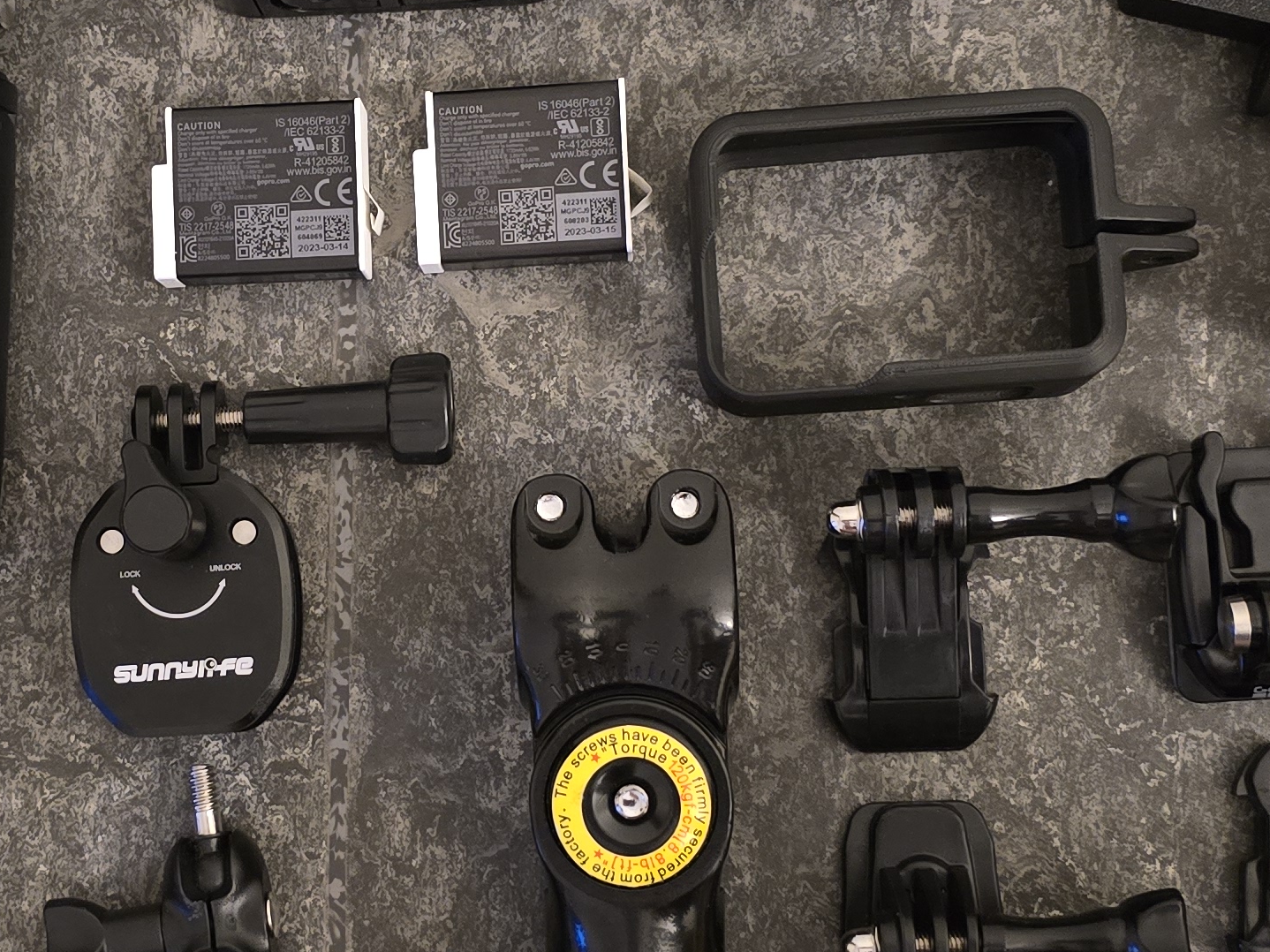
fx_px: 2348
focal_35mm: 64
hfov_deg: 30.0
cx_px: 420
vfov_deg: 22.9
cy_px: 432
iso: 1600
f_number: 1.7
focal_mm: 6.3
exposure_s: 1/25
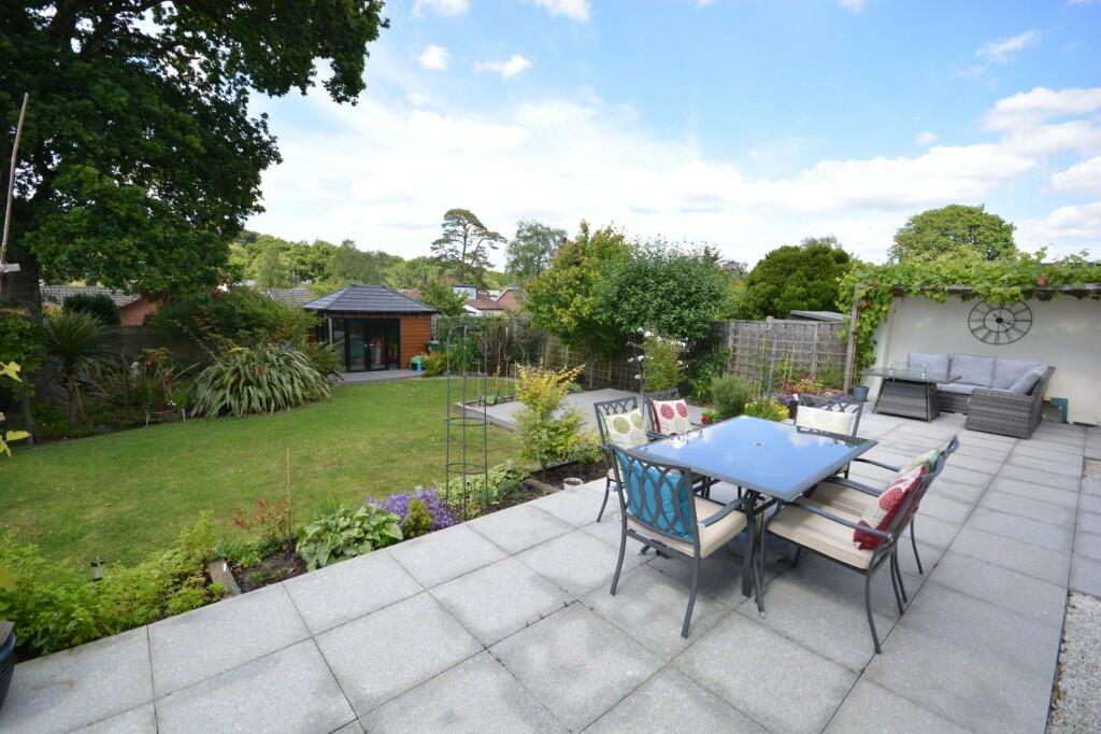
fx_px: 459
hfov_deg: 100.4
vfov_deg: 77.3
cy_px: 367
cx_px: 550
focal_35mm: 15
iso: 400
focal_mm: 10
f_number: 8
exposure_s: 1/400
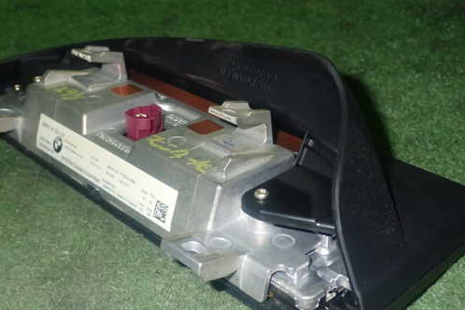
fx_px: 672
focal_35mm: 52
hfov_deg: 38.2
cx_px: 220
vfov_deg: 26.0
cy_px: 166
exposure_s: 1/40
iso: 800
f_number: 8
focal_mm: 7.31
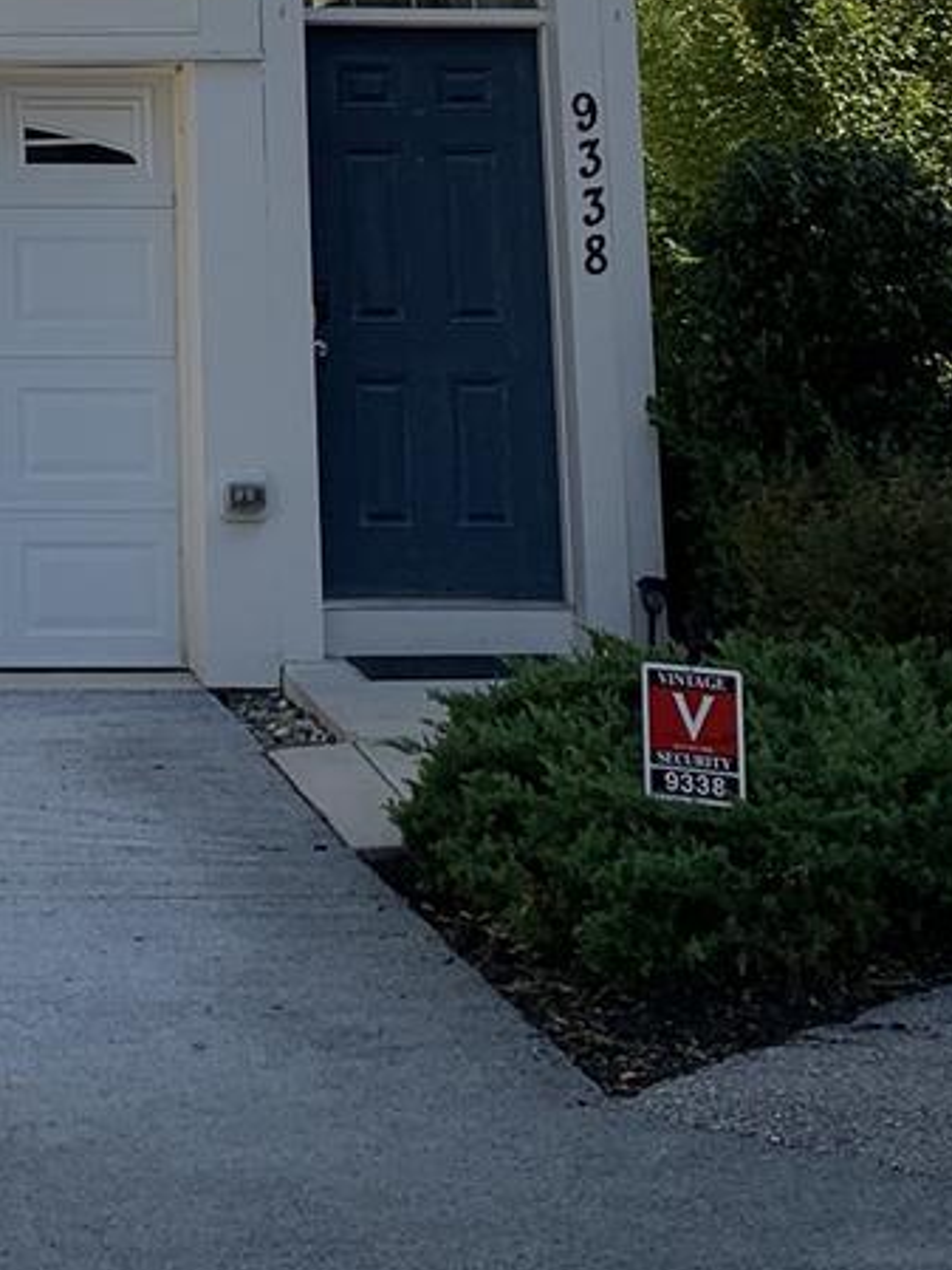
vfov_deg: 20.4
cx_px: -232
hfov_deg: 15.9
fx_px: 3262
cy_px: -314
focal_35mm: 89
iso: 25
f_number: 1.8
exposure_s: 1/2309
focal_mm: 4.25
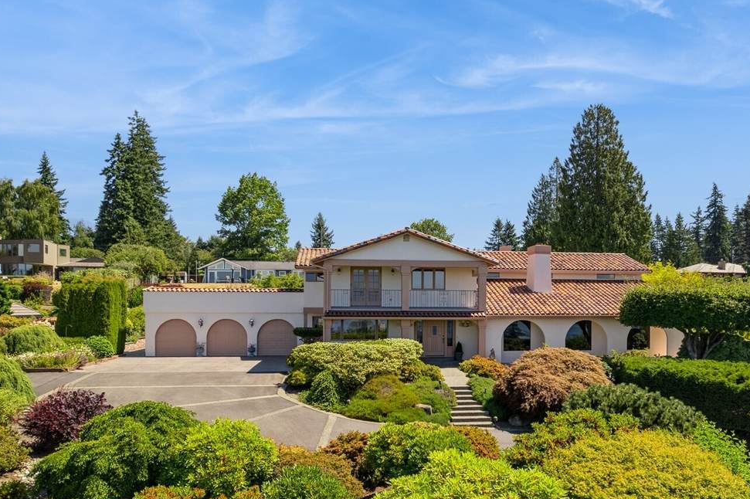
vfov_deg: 44.5
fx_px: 604
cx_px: 434
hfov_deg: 63.3
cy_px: 315
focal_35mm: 29
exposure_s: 1/90
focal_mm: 8.38
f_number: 2.8
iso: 110
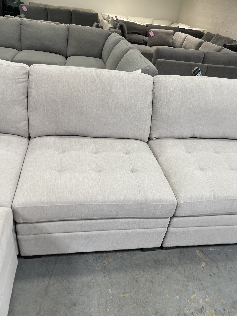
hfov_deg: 54.9
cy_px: 158
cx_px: 118
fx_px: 228
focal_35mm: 25
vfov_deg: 69.4
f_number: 1.6
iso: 100
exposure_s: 1/120
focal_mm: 5.1
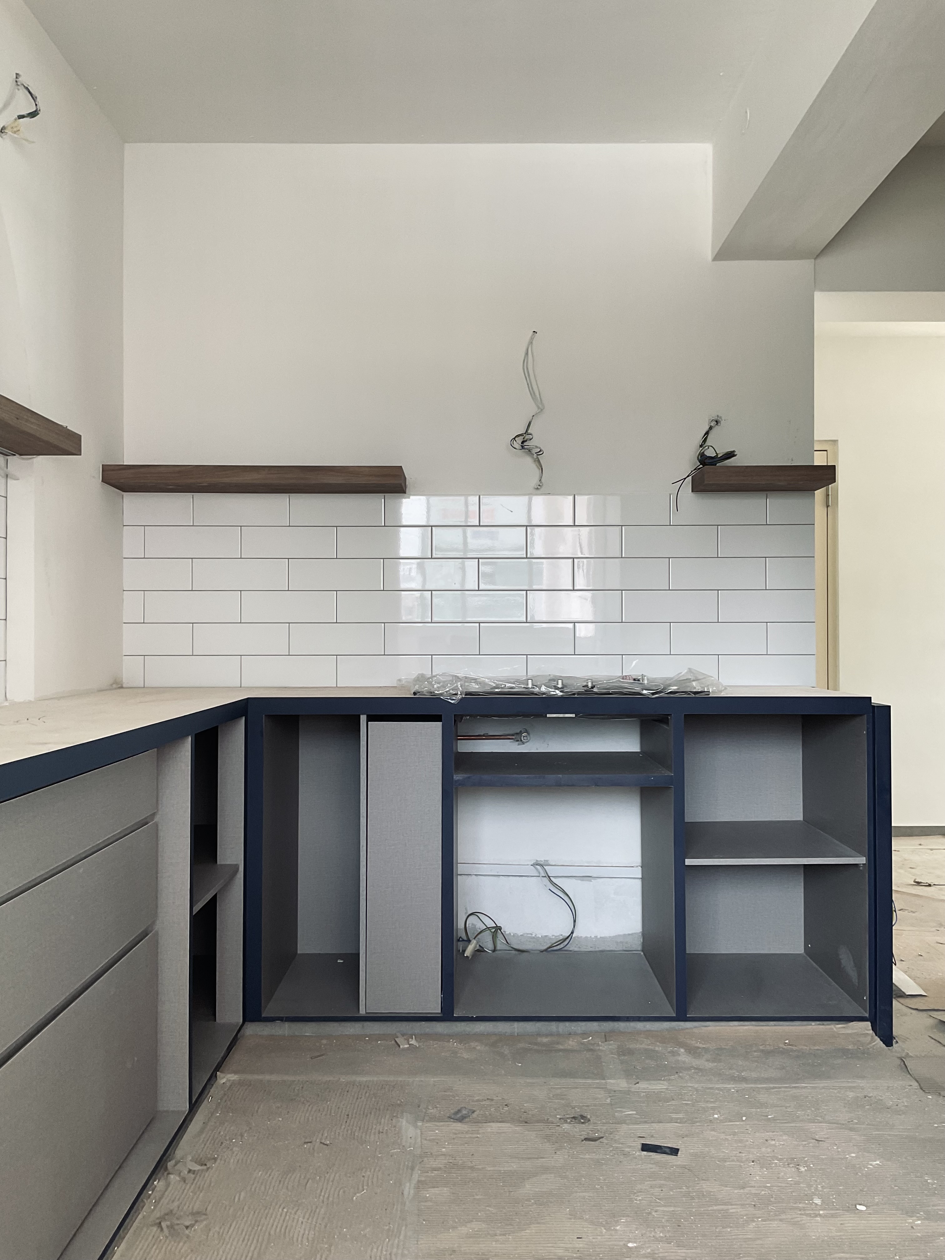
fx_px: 1056
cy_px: 630
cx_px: 472
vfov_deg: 61.7
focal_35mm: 29
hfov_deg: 48.2
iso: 50
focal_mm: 3
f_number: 1.8
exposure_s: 1/100
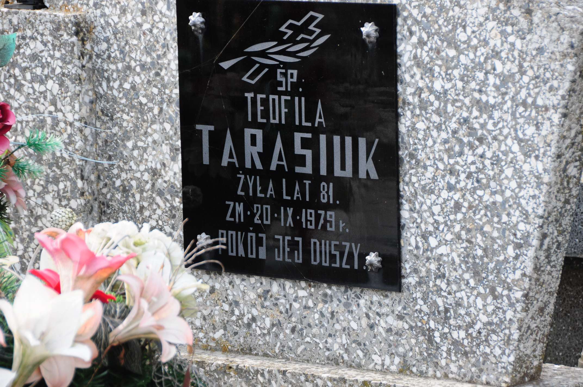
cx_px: 292
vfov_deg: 6.8
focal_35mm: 202
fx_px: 3275
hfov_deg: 10.2
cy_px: 194
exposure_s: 1/400
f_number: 7.1
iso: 500
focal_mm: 135
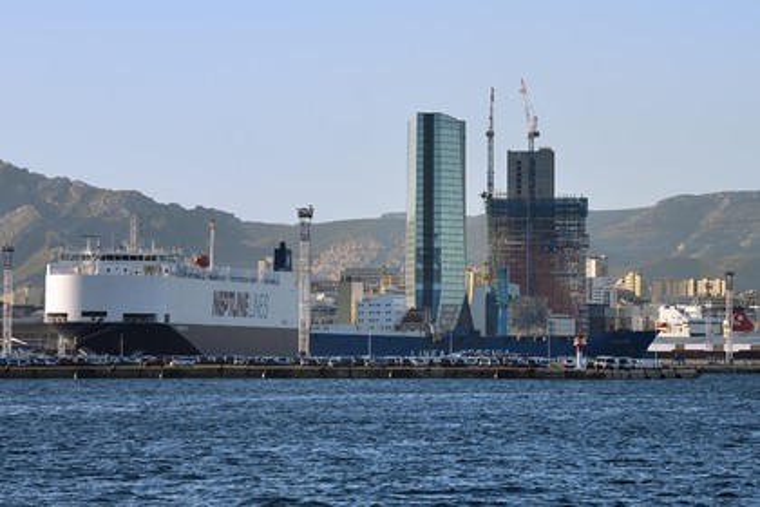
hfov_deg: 10.3
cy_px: 254
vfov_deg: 6.9
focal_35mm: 200
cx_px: 380
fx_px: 4222
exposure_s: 1/400
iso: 200
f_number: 8
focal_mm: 200
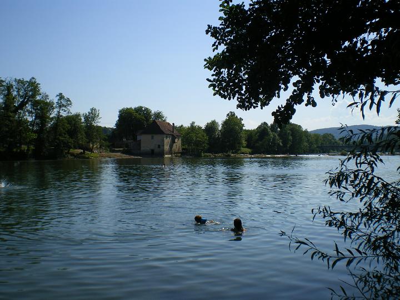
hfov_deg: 49.0
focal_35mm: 38
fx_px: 439
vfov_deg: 37.7
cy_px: 150
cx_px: 200
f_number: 4.6
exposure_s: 1/640
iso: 64
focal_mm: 6.3
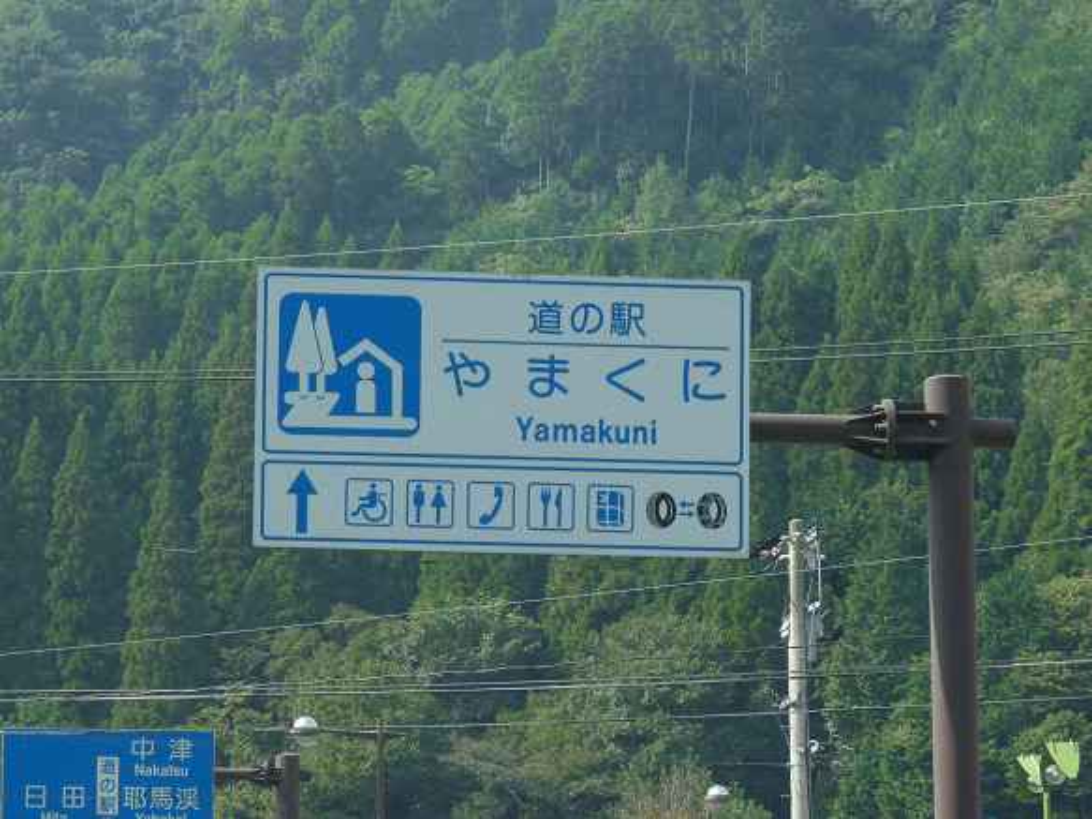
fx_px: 5015
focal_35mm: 159
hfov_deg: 12.4
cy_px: 410
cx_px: 546
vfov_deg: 9.3
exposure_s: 1/400
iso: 160
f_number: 5
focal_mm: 28.3
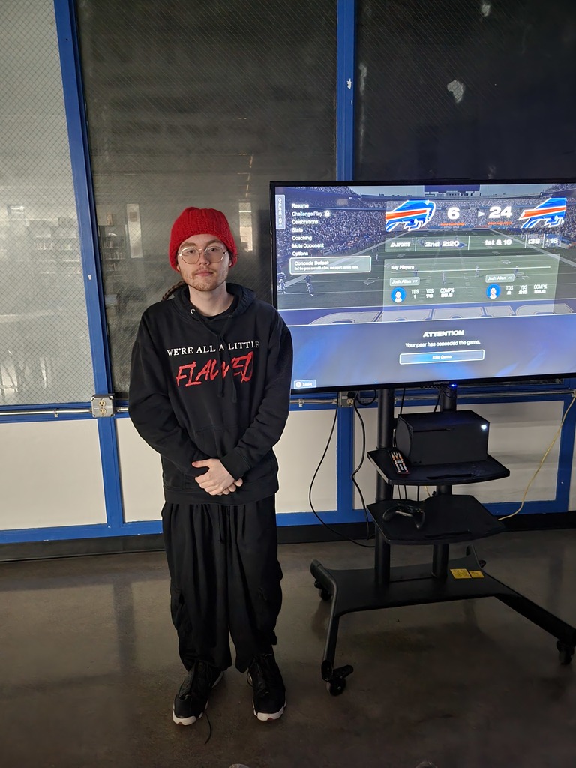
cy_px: 384
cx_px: 288
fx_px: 577
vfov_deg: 67.3
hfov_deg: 53.1
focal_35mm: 26
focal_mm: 5.4
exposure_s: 1/9.99
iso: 1250
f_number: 1.8
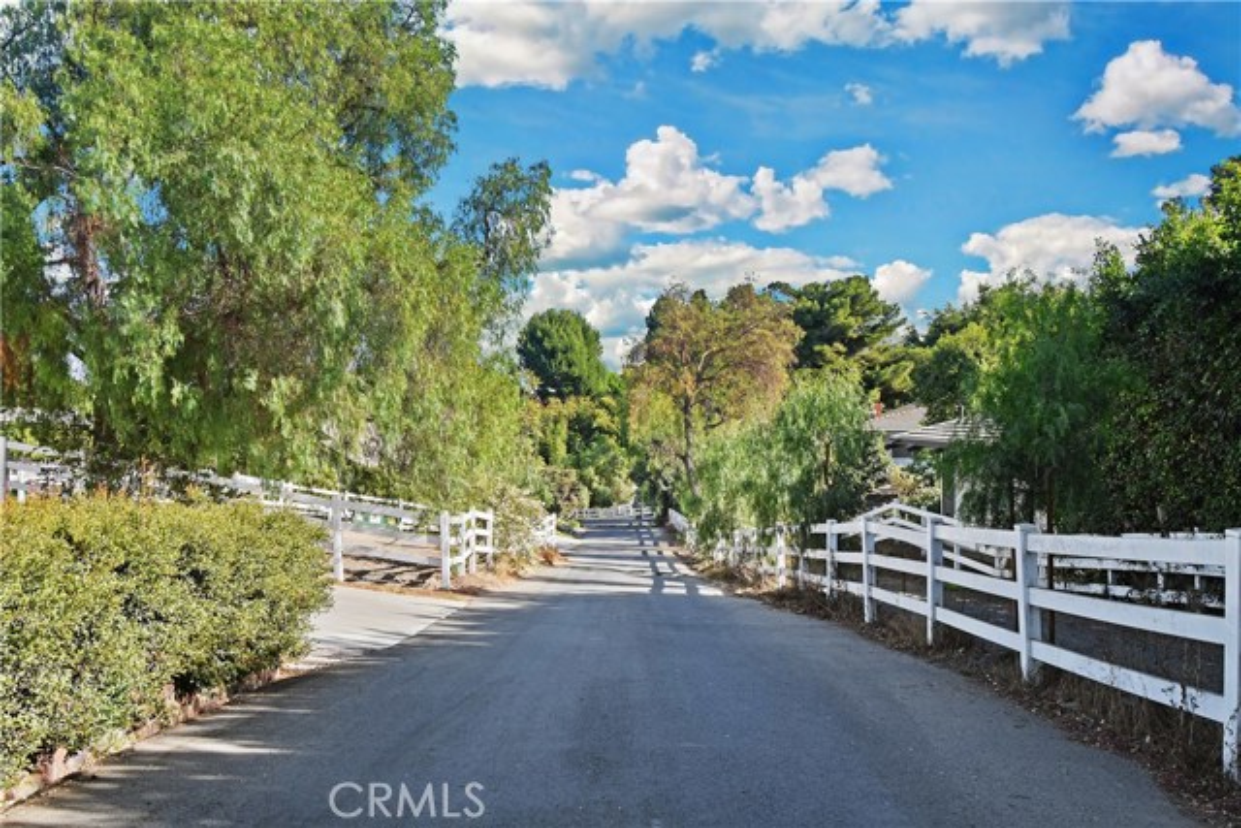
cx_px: 620
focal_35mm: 30
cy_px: 414
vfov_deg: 43.6
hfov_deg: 61.9
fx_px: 1034
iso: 250
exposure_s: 1/40
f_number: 11
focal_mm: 20
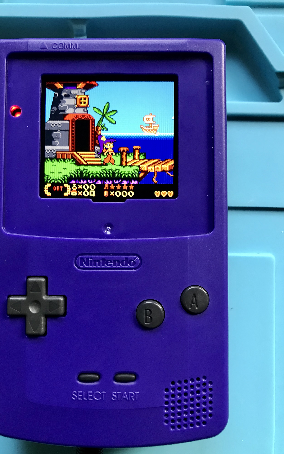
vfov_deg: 62.9
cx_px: 118
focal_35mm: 30
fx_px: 372
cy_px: 229
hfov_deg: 41.7
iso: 50
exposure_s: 1/17
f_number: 1.8
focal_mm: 3.99
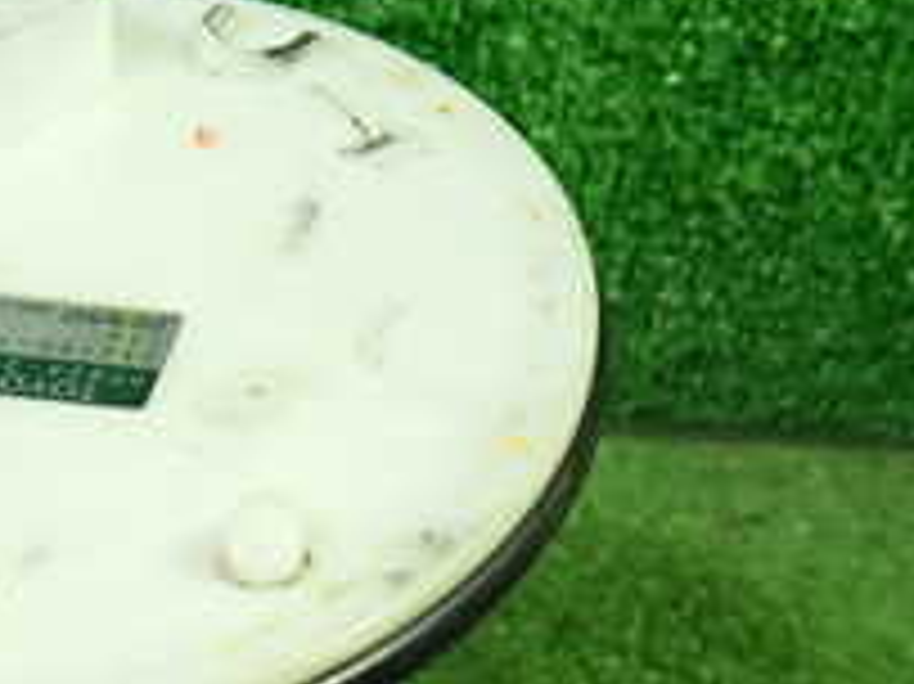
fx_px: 1953
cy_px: 765
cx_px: 5
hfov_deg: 25.1
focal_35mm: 74
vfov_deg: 19.0
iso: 400
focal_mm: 4.5
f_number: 2
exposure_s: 1/30
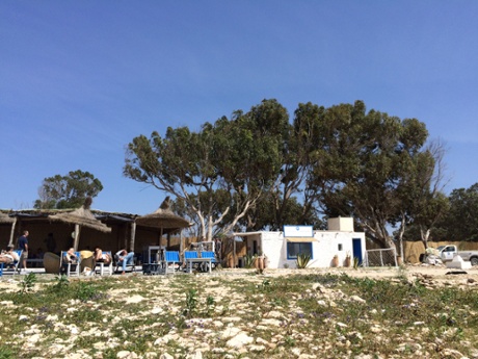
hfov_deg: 61.7
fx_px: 400
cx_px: 239
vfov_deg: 48.2
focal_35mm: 29
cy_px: 180
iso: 32
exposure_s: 1/2415
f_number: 2.2
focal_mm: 4.15
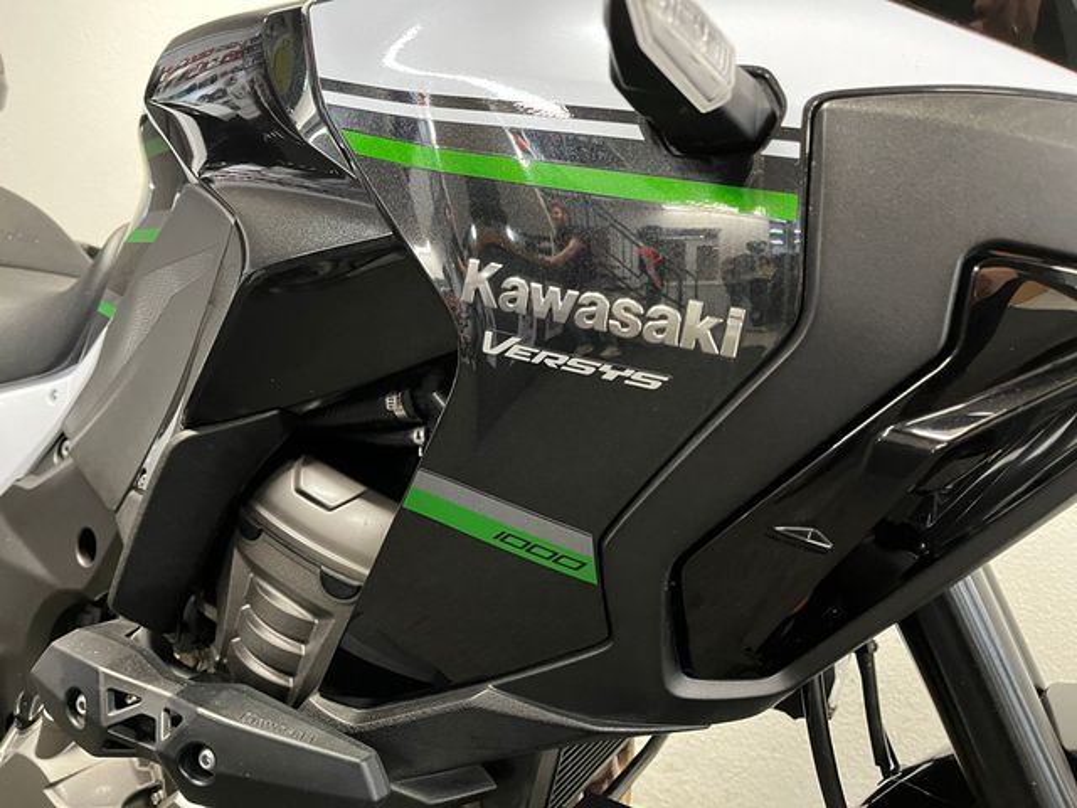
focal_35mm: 26
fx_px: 809
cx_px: 538
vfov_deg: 53.1
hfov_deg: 67.3
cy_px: 404
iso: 500
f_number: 1.6
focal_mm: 5.1
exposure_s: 1/33
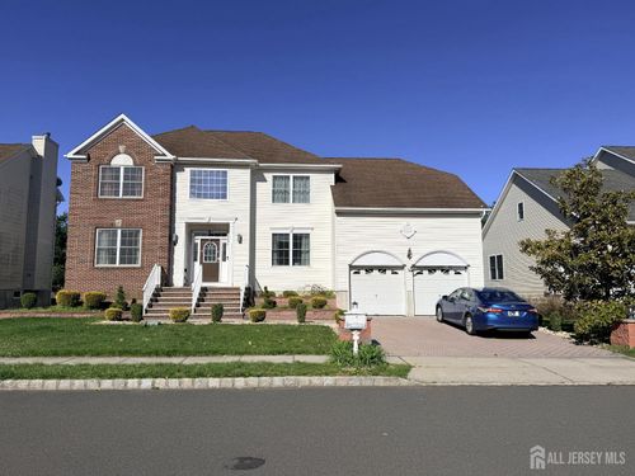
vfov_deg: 56.8
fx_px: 440
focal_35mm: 24
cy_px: 238
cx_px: 318
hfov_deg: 71.6
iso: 80
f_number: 1.78
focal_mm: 6.76
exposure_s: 1/11905
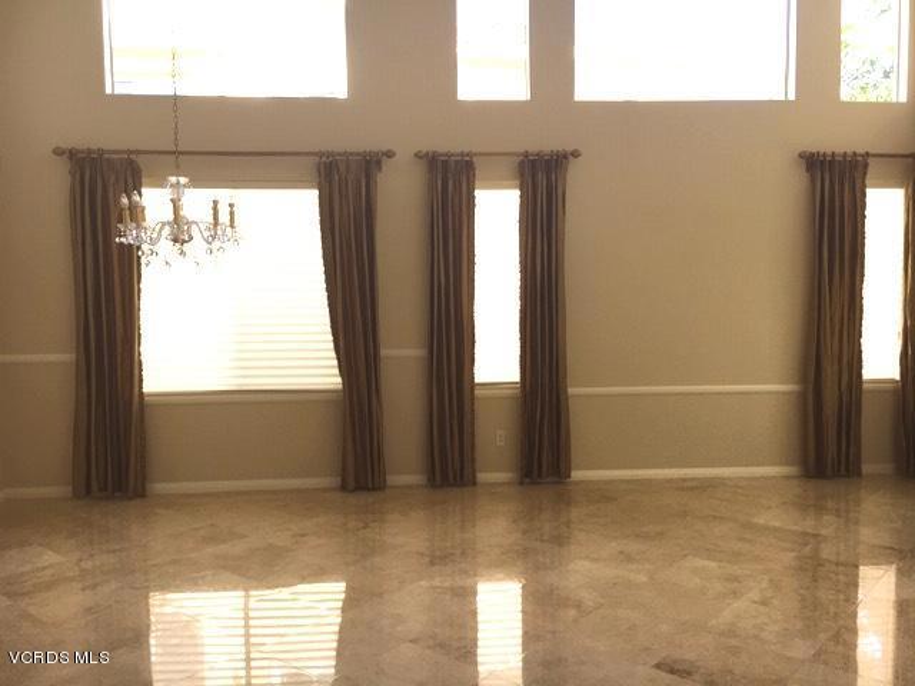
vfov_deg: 48.2
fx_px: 767
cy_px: 343
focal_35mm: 29
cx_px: 458
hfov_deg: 61.7
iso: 32
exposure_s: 1/120
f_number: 2.2
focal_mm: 4.15
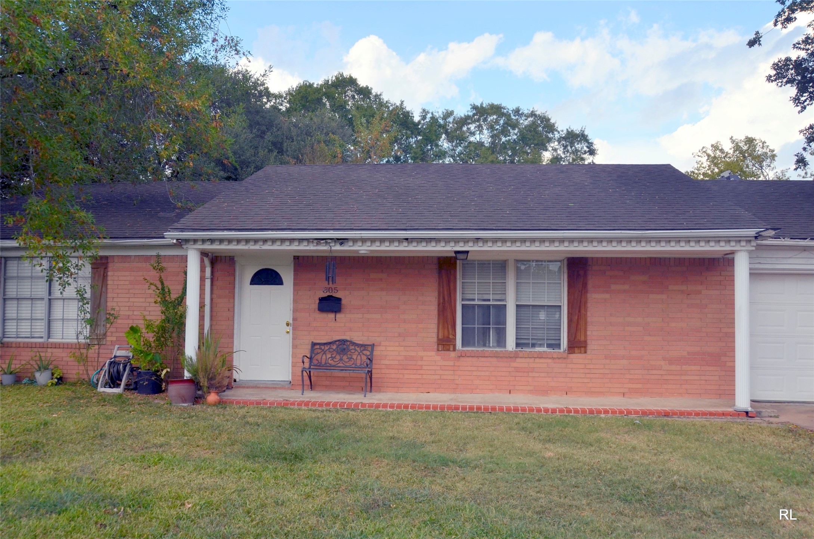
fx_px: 677
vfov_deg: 43.4
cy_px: 270
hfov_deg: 62.0
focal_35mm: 30
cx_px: 407
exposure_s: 1/640
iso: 200
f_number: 8
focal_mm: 20
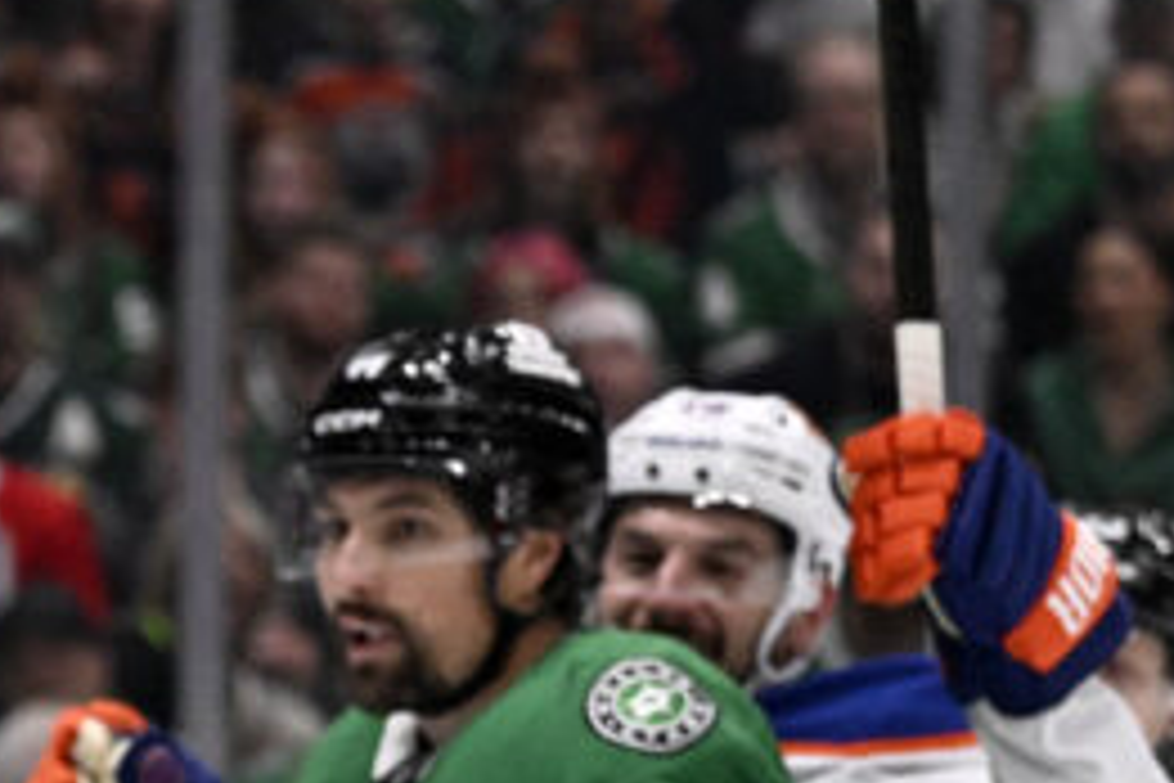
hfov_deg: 3.9
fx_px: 17250
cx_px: -1075
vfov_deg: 2.6
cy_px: 1336
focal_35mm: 529
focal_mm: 115
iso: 2500
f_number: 3.5
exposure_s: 1/2500
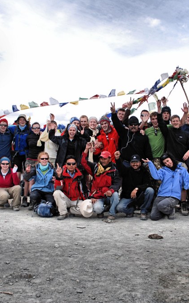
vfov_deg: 36.3
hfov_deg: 23.1
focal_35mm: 56
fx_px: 462
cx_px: 108
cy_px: 153
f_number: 4
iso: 100
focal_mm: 24
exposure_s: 1/640
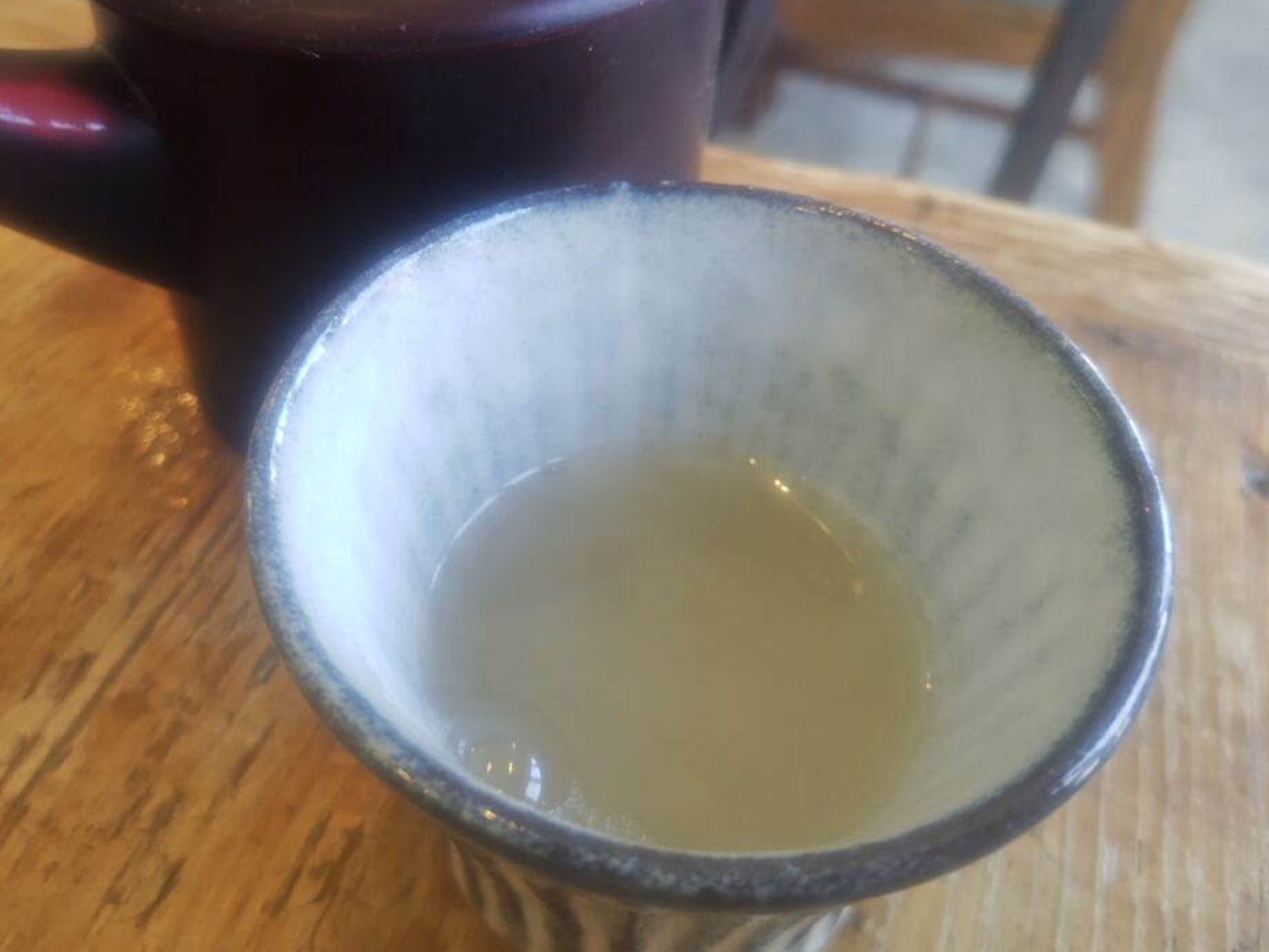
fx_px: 1173
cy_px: 292
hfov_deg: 56.7
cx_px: 563
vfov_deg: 43.3
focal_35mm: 32
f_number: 1.9
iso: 158
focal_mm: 5.56
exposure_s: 1/60
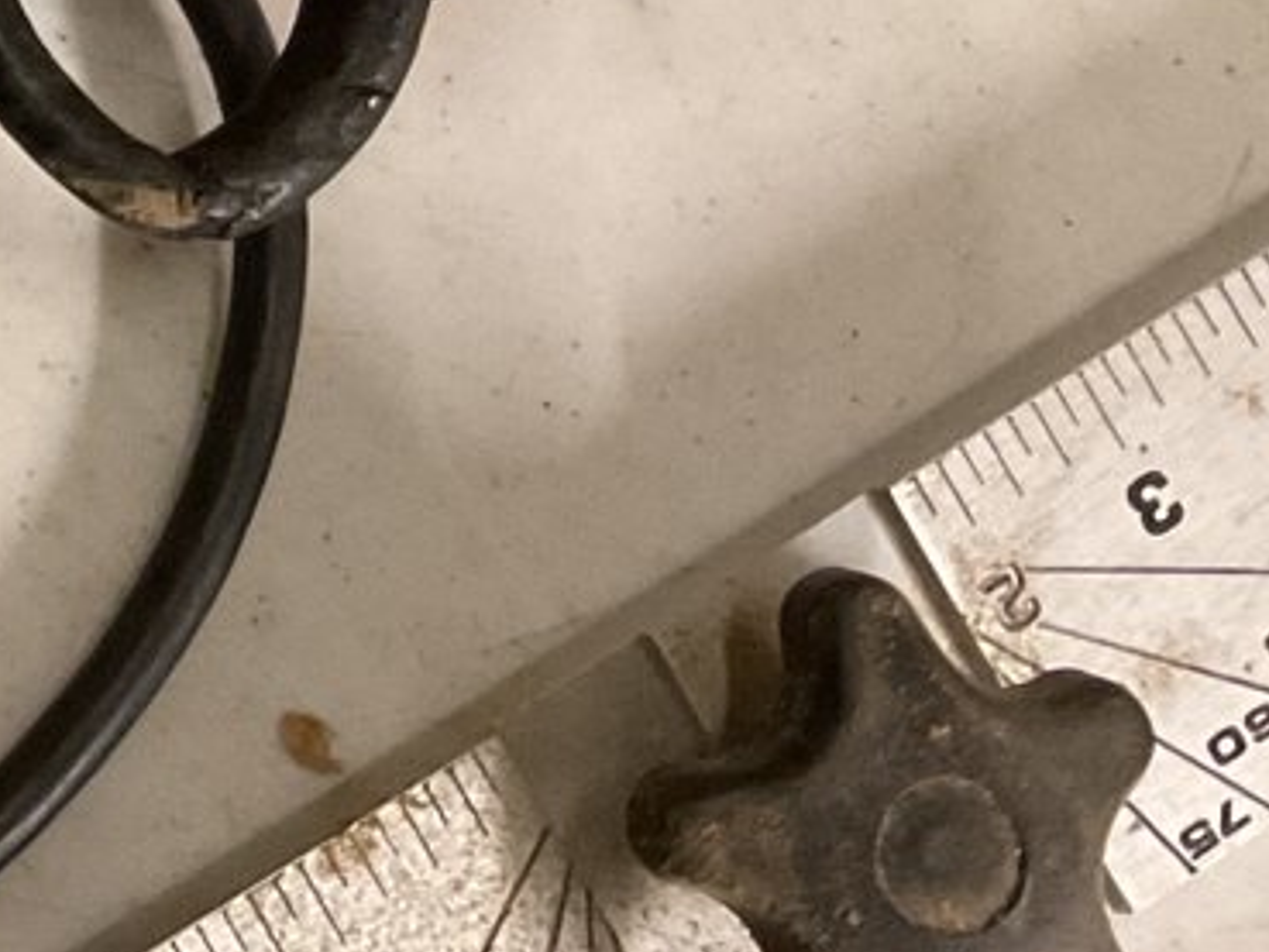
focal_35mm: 119
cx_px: -1240
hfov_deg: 14.0
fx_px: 4364
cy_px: -287
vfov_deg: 12.1
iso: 250
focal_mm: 3
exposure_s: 1/40
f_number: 1.8
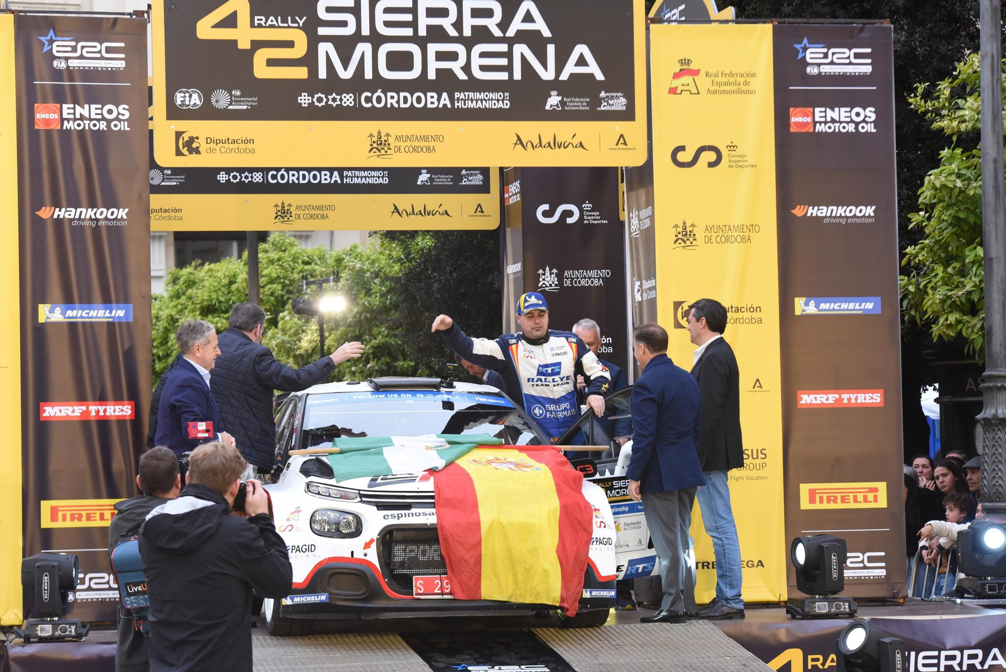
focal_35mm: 105
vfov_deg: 13.1
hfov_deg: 19.4
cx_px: 503
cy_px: 336
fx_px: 2935
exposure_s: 1/250
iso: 2000
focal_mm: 105
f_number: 4.5
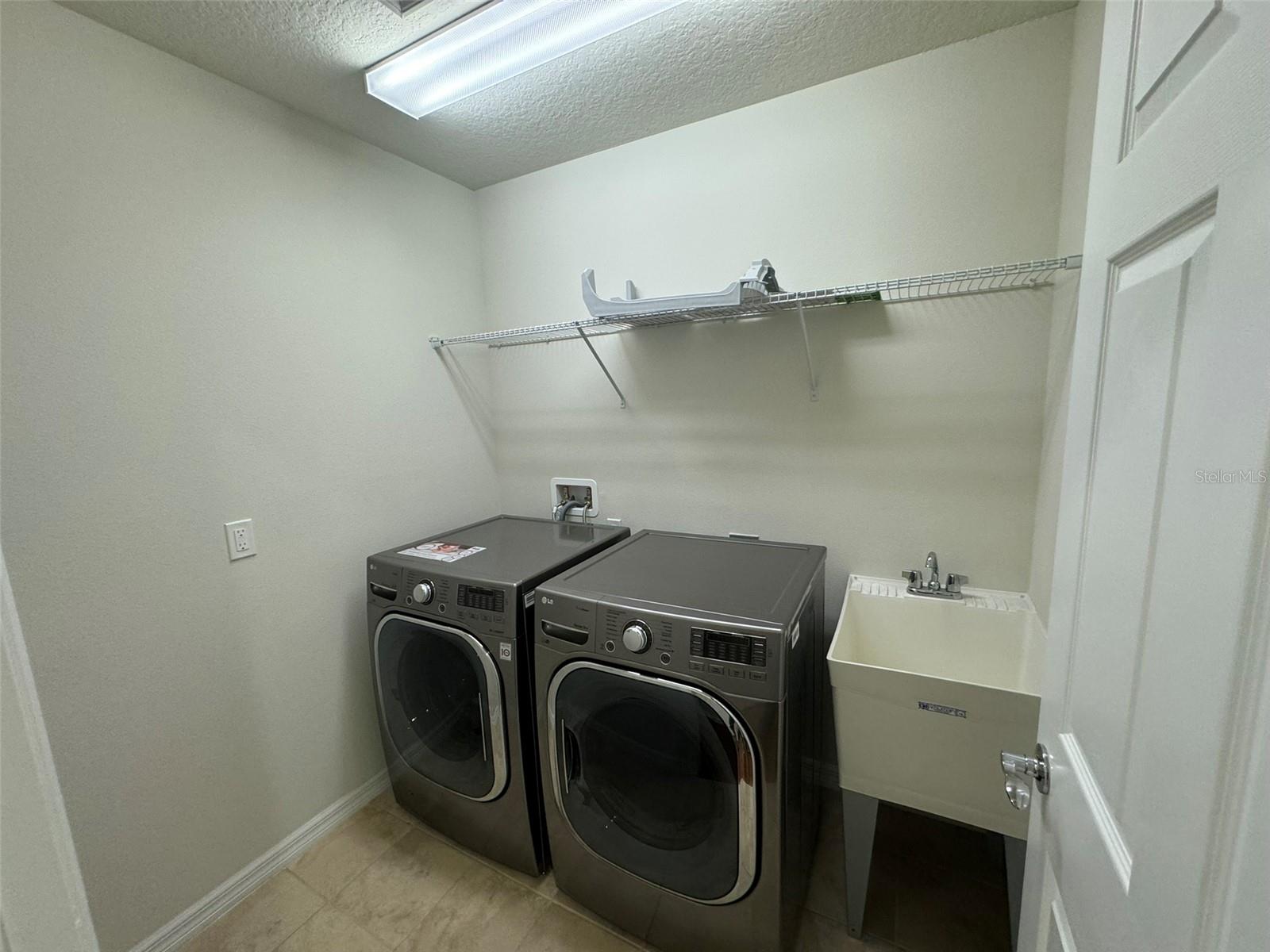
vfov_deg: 85.7
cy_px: 476
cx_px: 635
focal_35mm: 14
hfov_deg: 102.1
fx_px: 514
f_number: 2.2
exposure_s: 1/60
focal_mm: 2.22
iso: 160
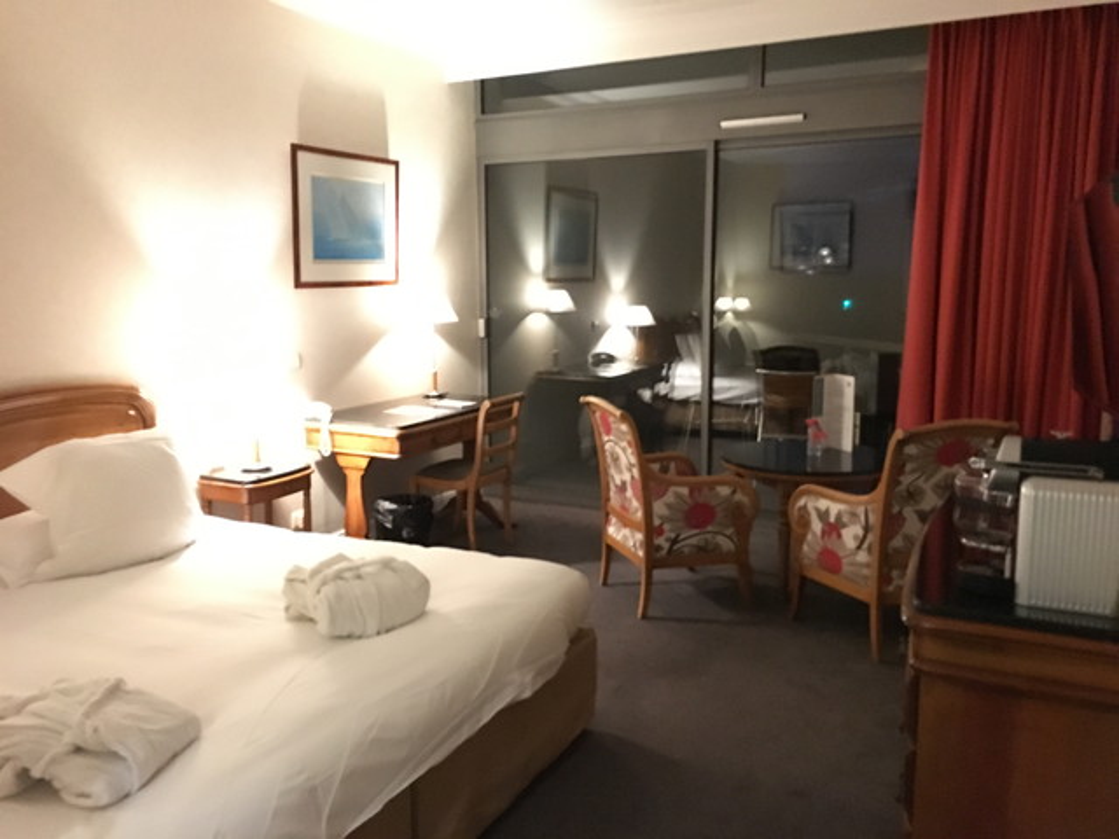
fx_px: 937
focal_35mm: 29
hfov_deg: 61.7
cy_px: 420
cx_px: 560
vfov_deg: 48.2
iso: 1250
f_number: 2.2
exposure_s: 1/17
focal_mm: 4.15
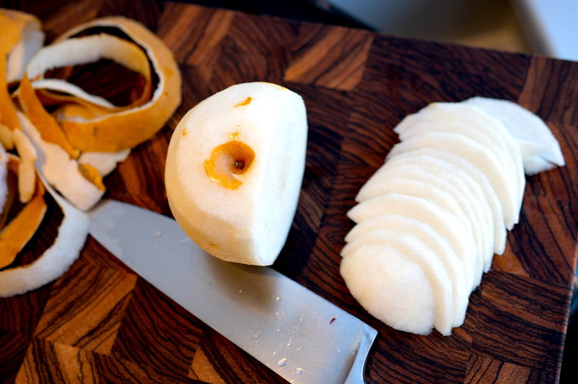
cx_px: 289
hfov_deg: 43.6
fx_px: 722
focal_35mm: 45
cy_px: 192
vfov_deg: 29.8
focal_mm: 30
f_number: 2.8
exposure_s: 1/50
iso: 125
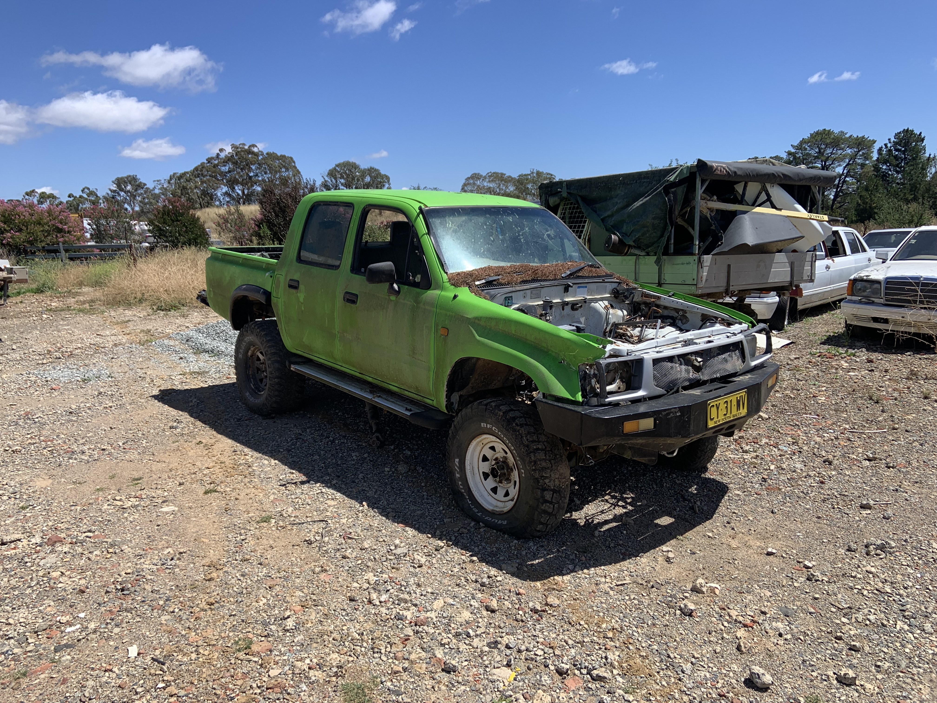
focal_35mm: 26
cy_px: 352
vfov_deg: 53.1
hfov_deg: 67.3
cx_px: 468
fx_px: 704
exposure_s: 1/2545
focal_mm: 4.25
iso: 25
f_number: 1.8
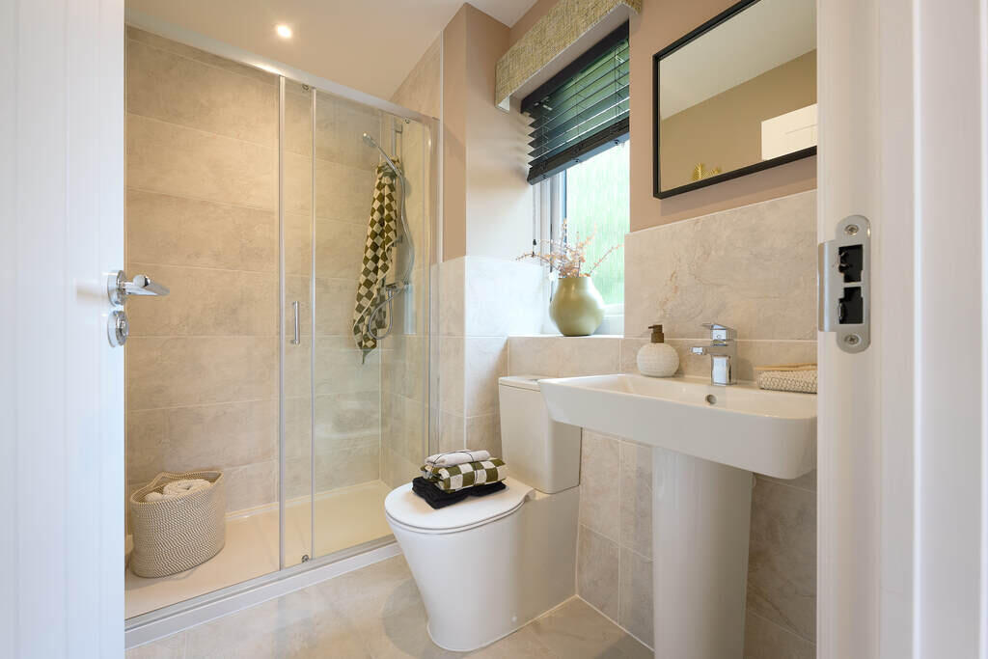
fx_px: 384
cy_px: 330
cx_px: 494
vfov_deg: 81.2
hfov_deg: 104.2
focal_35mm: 14
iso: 100
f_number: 10
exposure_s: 1/3
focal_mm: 14
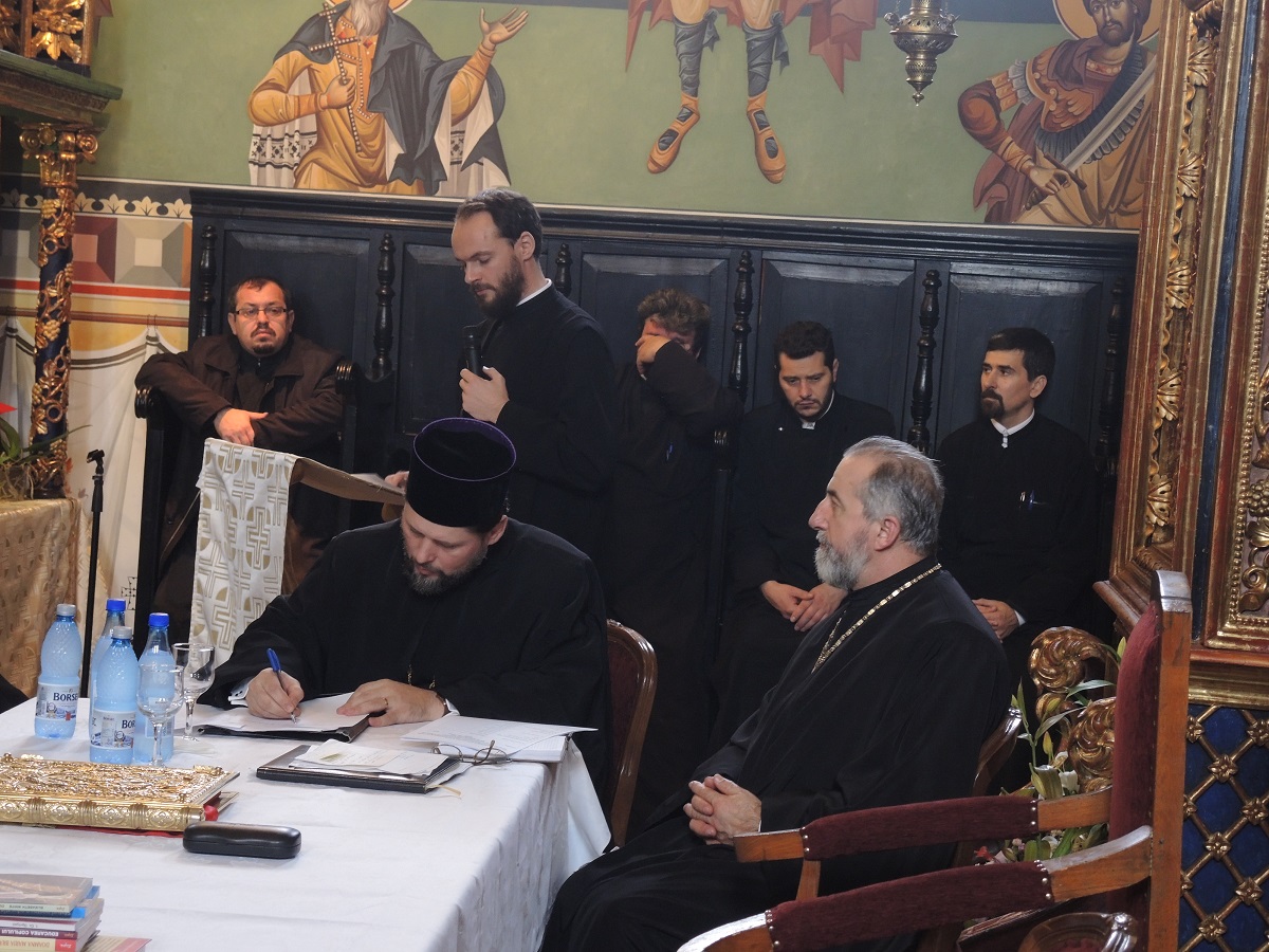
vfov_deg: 19.9
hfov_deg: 26.3
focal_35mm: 74
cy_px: 476
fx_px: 2713
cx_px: 634
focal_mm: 15.9
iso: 450
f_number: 3.2
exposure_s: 1/13
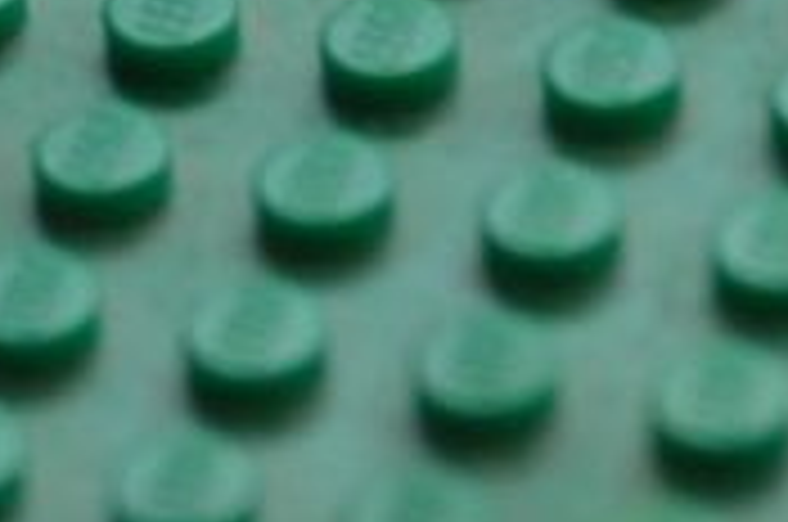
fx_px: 8412
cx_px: -311
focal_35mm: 385
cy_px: -266
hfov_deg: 5.3
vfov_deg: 3.5
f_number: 6.3
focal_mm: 70
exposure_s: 1/160
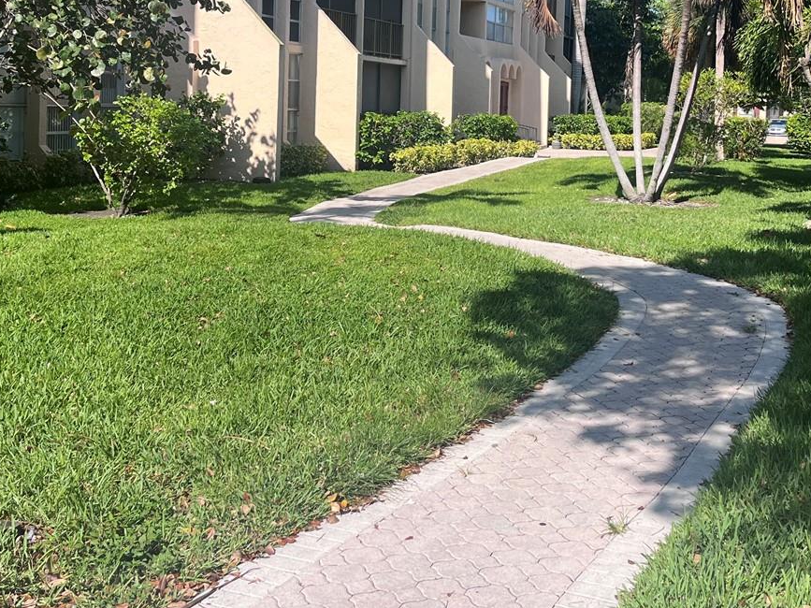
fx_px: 1124
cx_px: 420
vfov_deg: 29.6
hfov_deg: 39.7
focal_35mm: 48
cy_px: 124
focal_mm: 5.1
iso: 50
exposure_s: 1/2463
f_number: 1.6
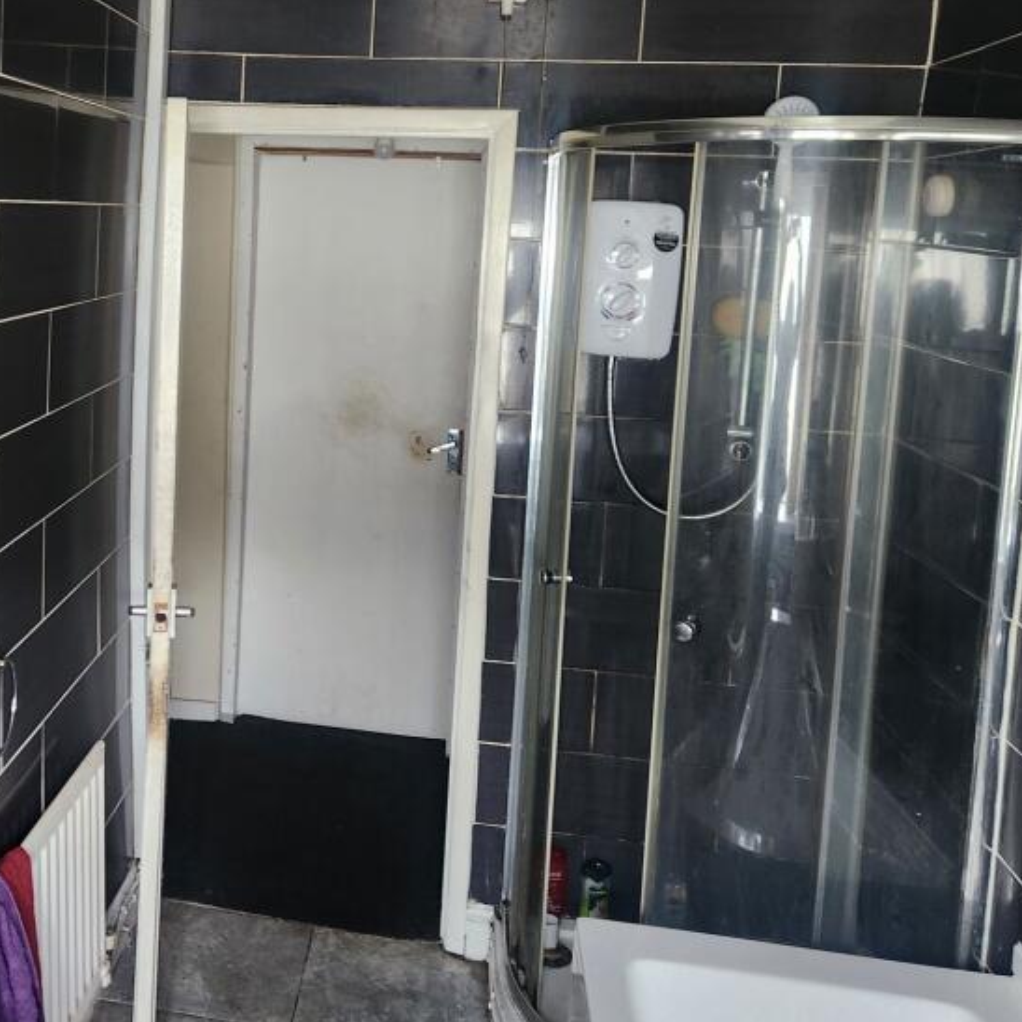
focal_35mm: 38
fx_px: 1269
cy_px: 380
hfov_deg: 42.5
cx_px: 257
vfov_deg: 43.5
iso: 500
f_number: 1.8
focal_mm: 5.4
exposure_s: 1/33
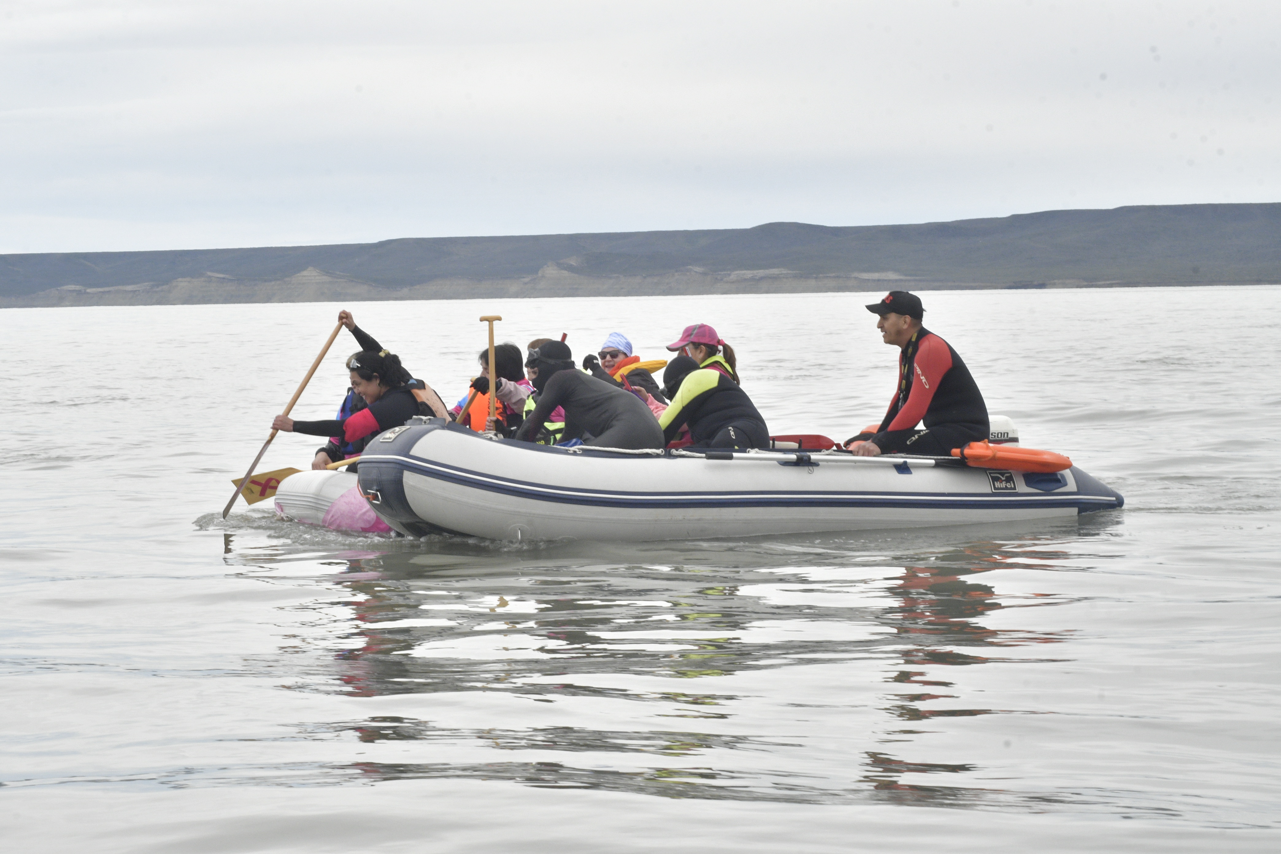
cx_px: 640
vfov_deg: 11.7
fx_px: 4163
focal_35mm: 117
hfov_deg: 17.5
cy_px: 427
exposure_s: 1/400
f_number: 14
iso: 1600
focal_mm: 78
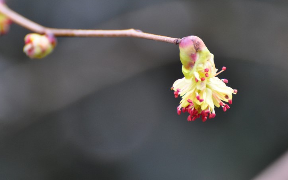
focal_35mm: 460
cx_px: 144
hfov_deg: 4.6
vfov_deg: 2.9
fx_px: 3611
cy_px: 85
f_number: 7.1
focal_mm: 300
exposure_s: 1/160
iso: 800
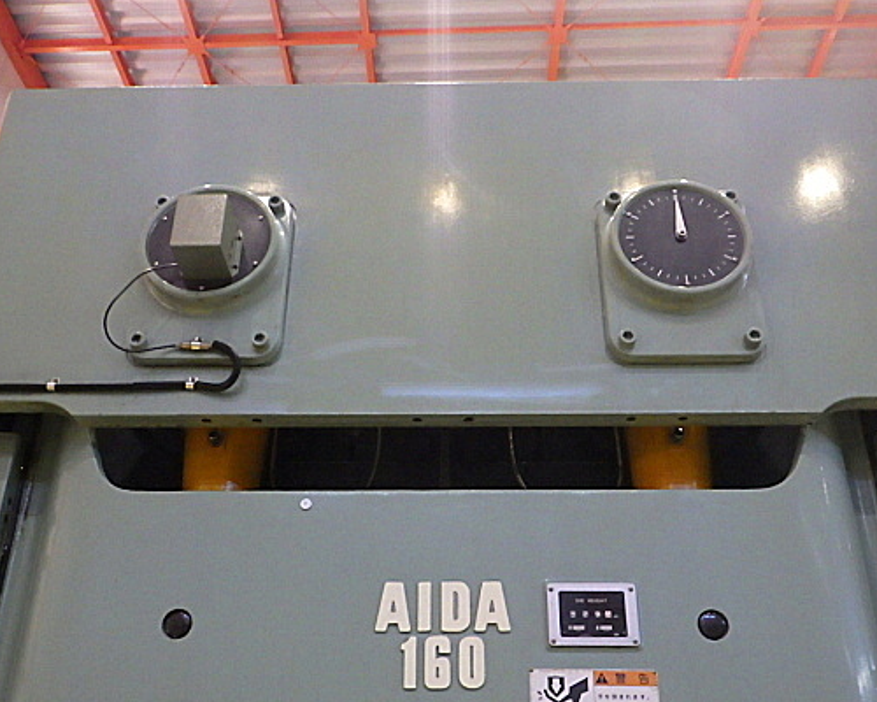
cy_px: 407
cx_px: 433
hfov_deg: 51.5
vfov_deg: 42.1
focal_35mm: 35
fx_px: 908
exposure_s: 1/45
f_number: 3.5
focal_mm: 5
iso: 1250
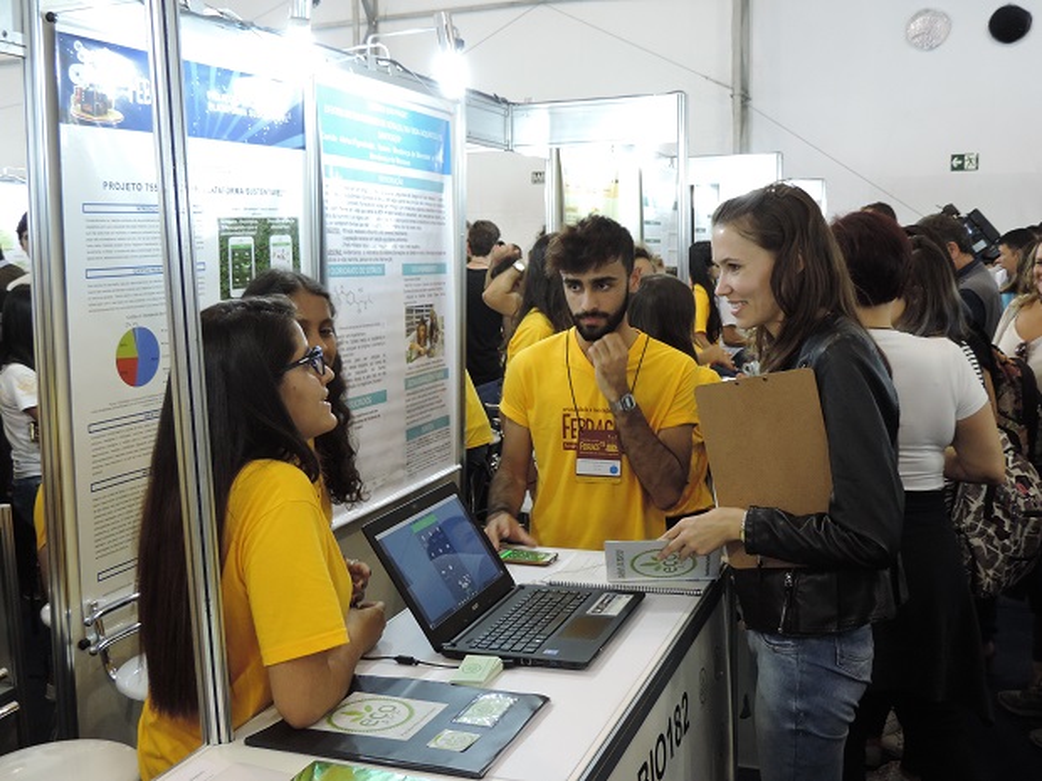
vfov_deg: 40.7
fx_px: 1054
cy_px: 390
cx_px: 521
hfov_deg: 52.6
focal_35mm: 35
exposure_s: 1/30
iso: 400
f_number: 3.3
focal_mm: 6.2
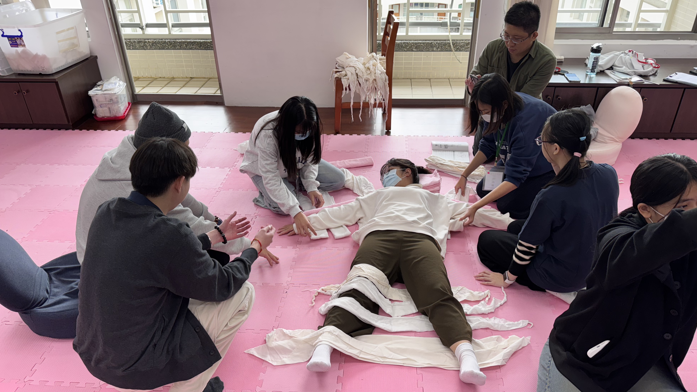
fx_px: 499
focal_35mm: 27
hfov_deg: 69.9
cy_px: 202
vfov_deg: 42.9
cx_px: 353
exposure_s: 1/178
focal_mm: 6.76
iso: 64
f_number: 1.78
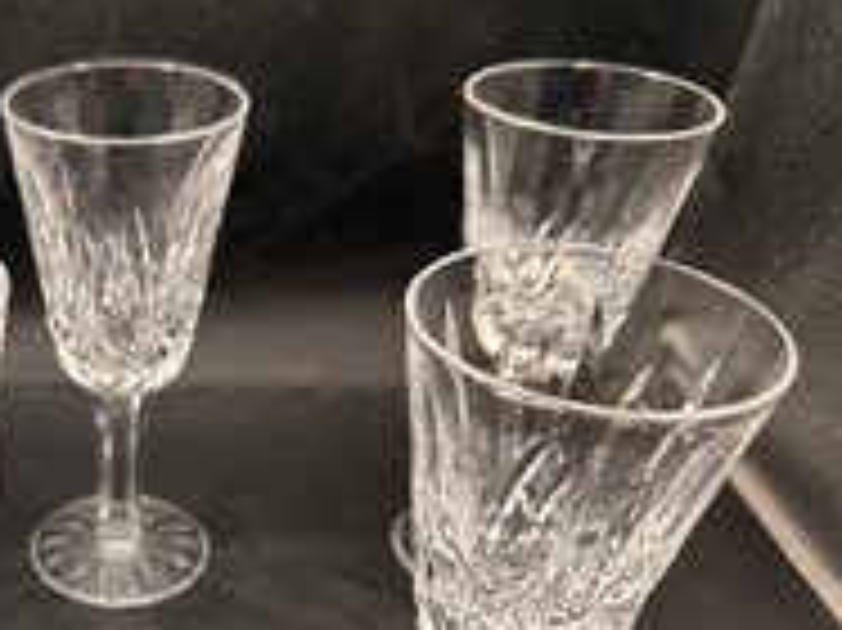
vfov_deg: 32.0
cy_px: 497
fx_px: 1070
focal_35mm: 44
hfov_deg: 40.2
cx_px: 106
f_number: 1.78
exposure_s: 1/120
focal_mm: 6.86
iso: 200
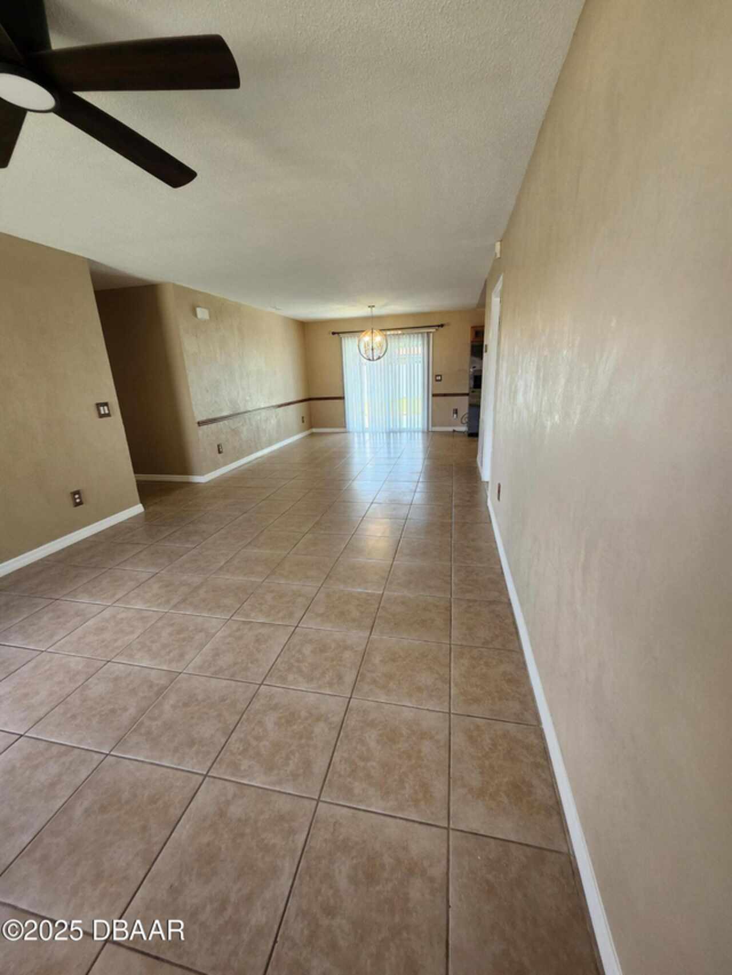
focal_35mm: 13
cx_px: 366
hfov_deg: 89.9
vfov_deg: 106.2
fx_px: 366
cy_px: 488
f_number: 2.2
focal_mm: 1.74
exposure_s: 1/60
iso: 160
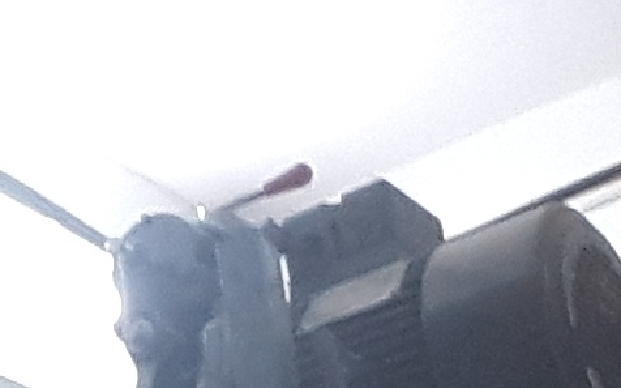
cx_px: 248
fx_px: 2233
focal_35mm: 132
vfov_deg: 8.9
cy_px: 962
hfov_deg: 15.8
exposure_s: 1/17
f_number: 2.2
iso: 100
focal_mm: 1.92
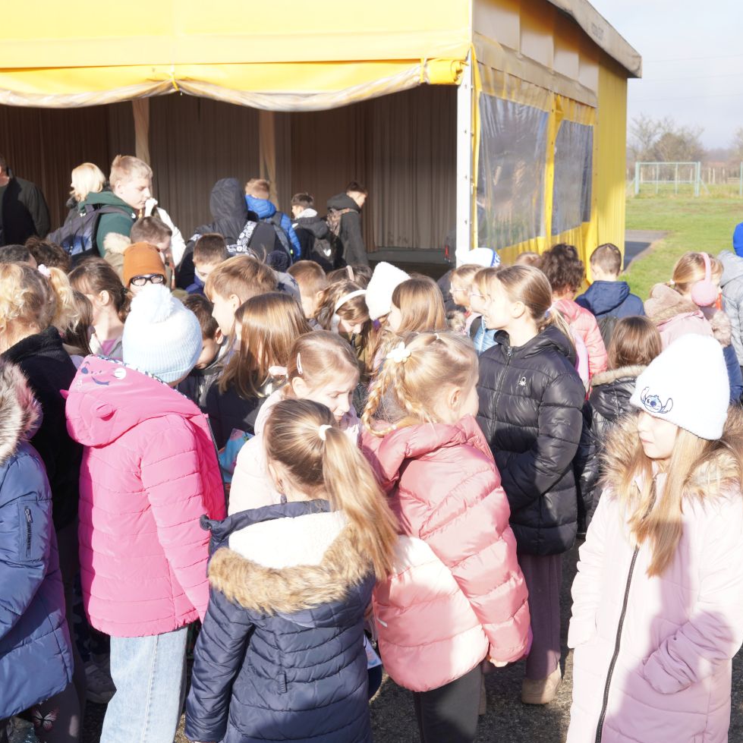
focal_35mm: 50
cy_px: 375
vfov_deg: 34.3
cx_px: 441
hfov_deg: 34.2
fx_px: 1202
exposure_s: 1/200
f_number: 5.6
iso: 100
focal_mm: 25.6
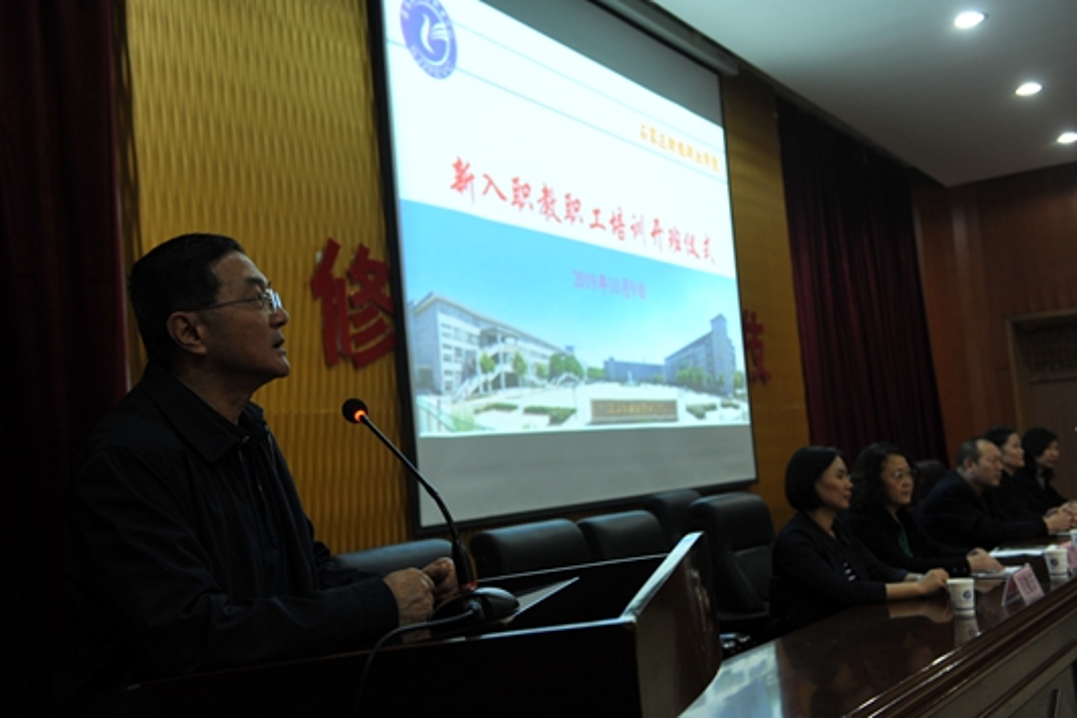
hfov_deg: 48.5
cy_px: 359
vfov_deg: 33.4
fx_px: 1196
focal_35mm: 40
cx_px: 538
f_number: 4
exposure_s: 1/25
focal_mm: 40
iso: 800
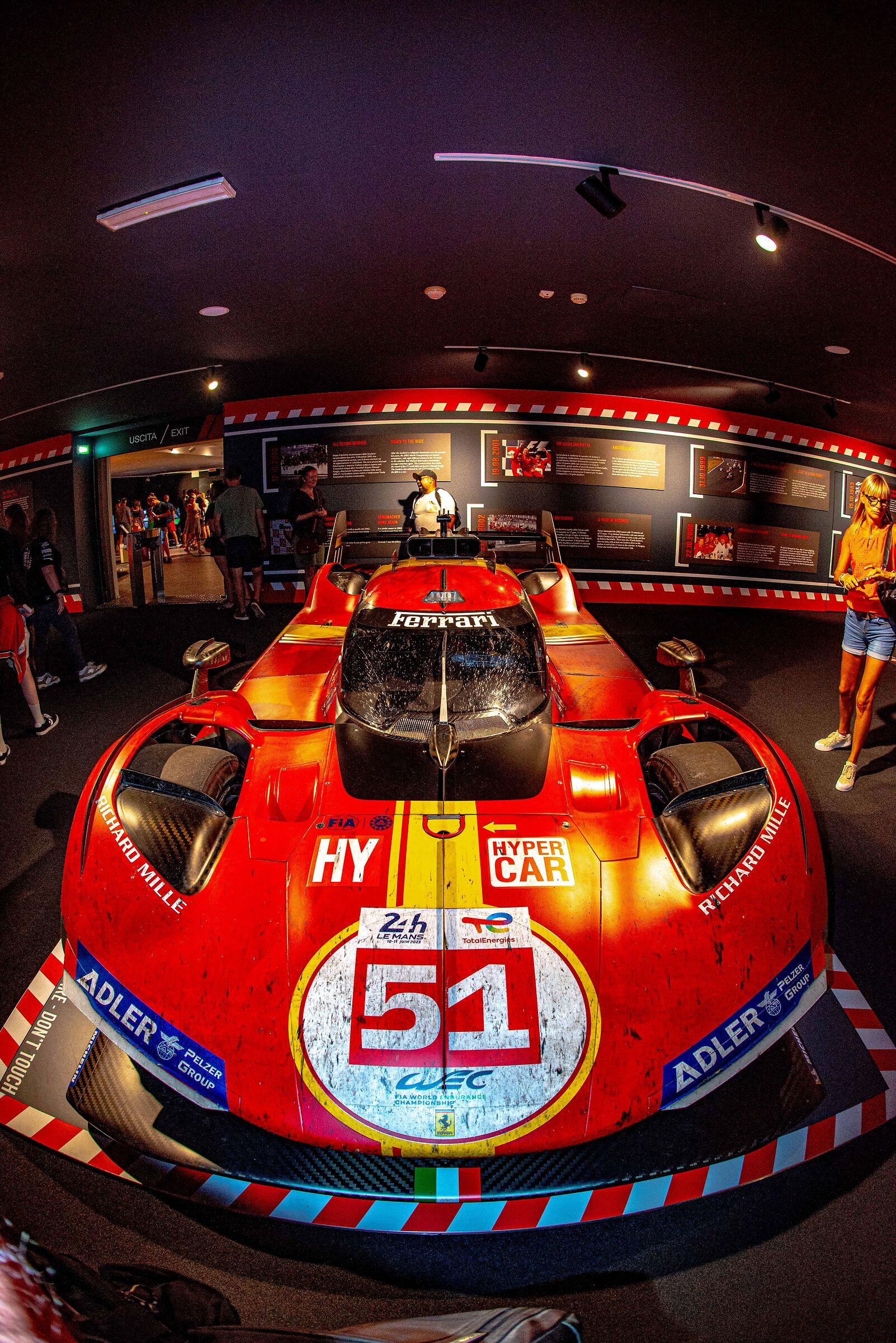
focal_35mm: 16
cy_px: 672
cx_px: 448
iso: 2500
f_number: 8
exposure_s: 1/60
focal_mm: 16
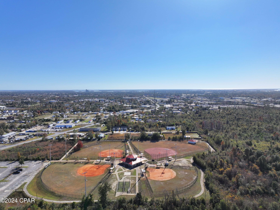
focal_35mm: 24
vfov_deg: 56.8
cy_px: 105
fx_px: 194
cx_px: 140
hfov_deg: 71.6
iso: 190
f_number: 2.8
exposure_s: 1/3200
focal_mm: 12.29
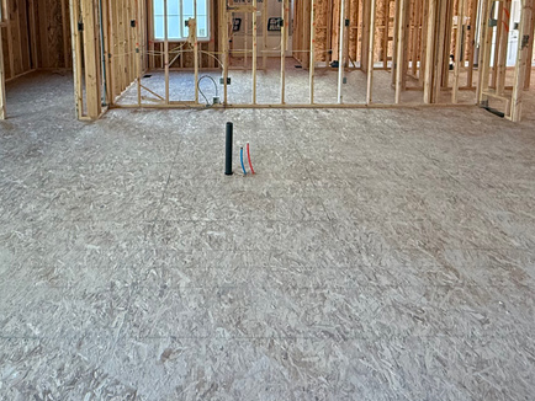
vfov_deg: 41.2
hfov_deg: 55.1
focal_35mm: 33
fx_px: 510
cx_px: 226
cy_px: 82
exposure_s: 1/99
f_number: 2.2
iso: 200
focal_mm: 2.22
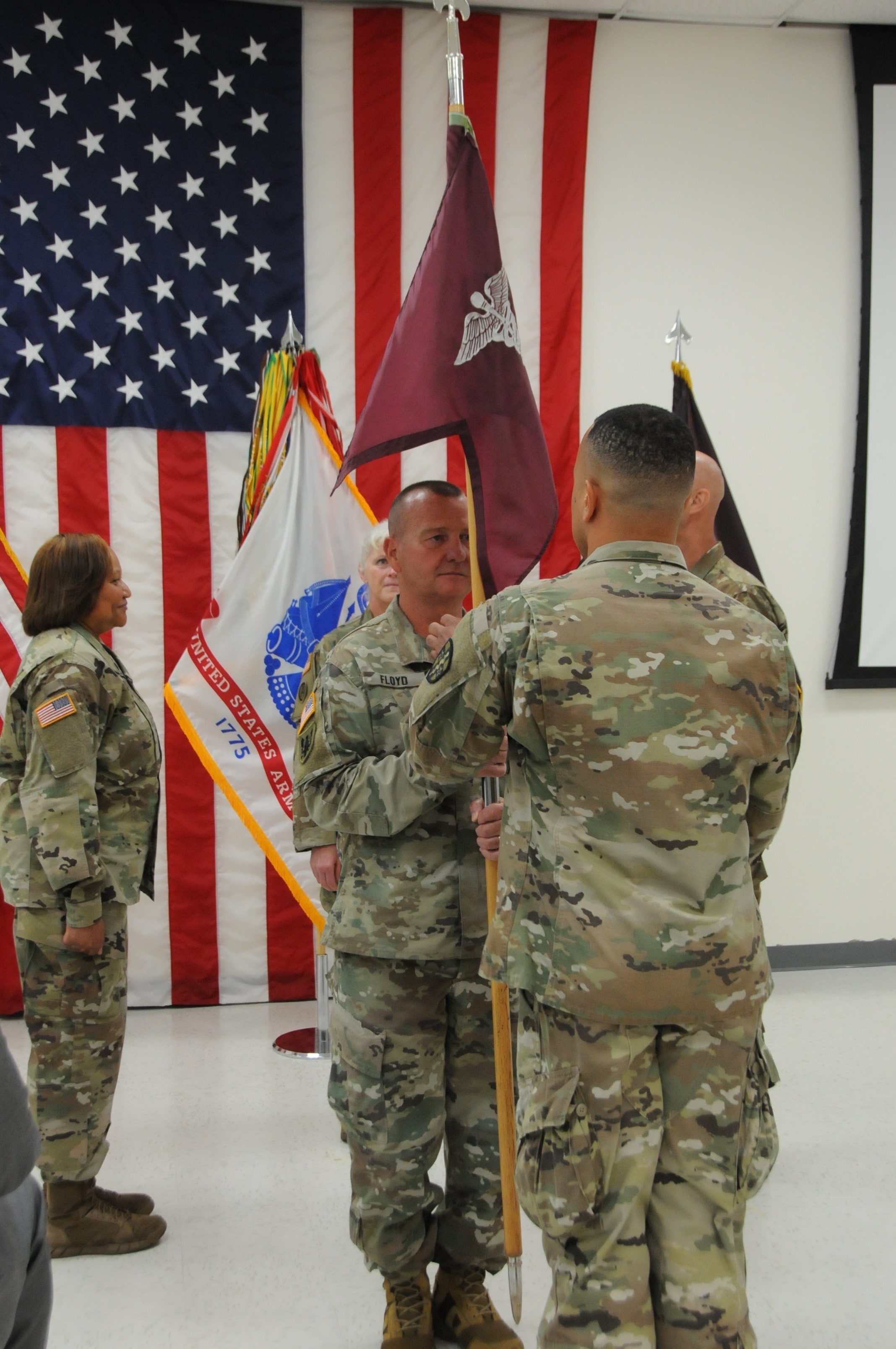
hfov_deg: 31.8
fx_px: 1572
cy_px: 674
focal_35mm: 42
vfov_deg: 46.4
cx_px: 448
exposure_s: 1/100
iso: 1600
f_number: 5
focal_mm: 28
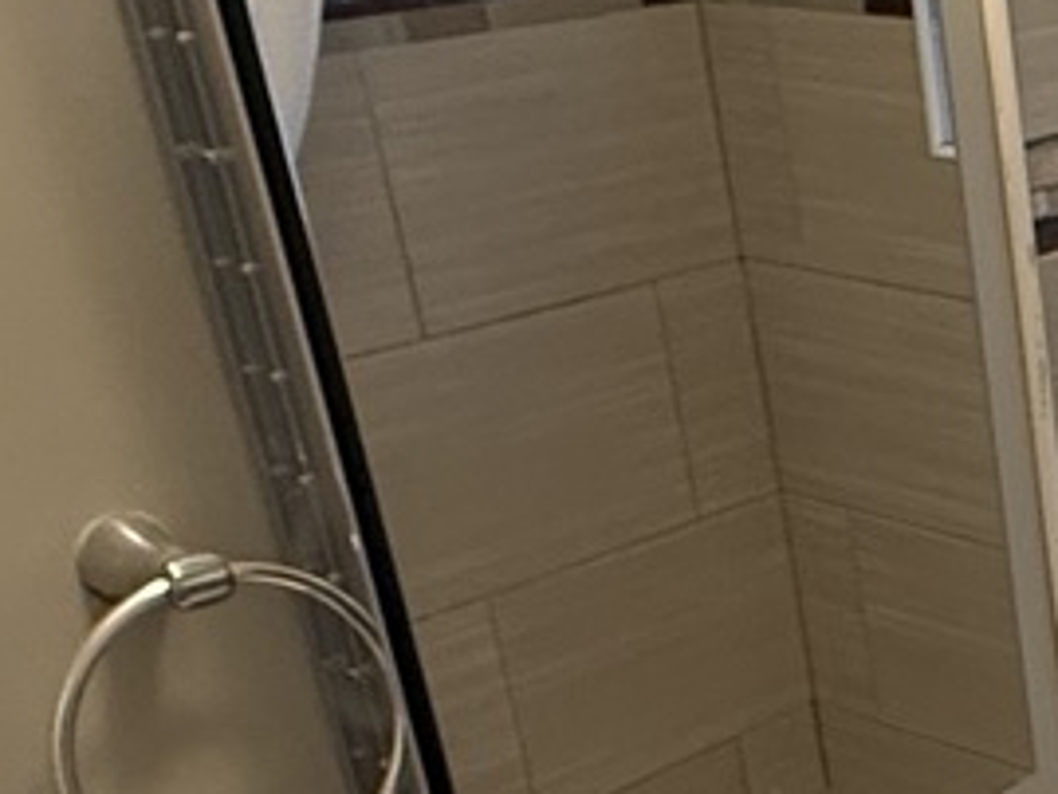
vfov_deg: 18.9
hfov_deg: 22.2
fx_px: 2293
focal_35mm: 75
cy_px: 873
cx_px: 1506
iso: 250
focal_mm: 2.22
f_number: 2.2
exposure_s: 1/120
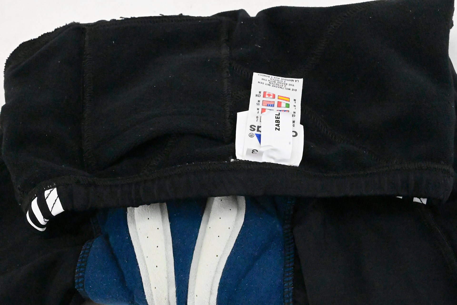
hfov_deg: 28.9
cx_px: 228
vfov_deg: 19.4
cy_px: 152
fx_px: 888
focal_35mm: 70
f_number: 20
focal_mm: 70
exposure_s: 1/640
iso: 51200
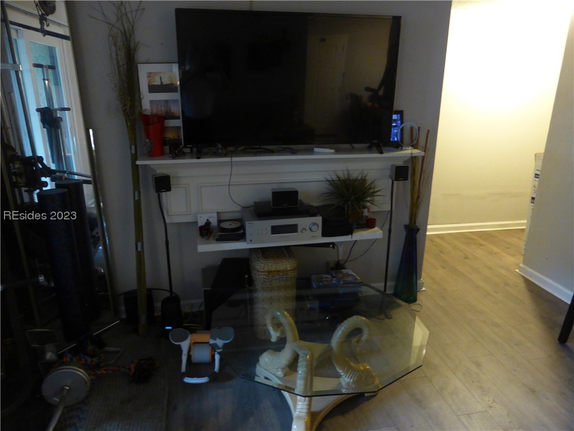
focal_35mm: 25
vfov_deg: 54.9
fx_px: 415
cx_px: 287
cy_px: 216
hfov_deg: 69.4
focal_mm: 4.3
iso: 400
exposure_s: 1/6
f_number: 3.3
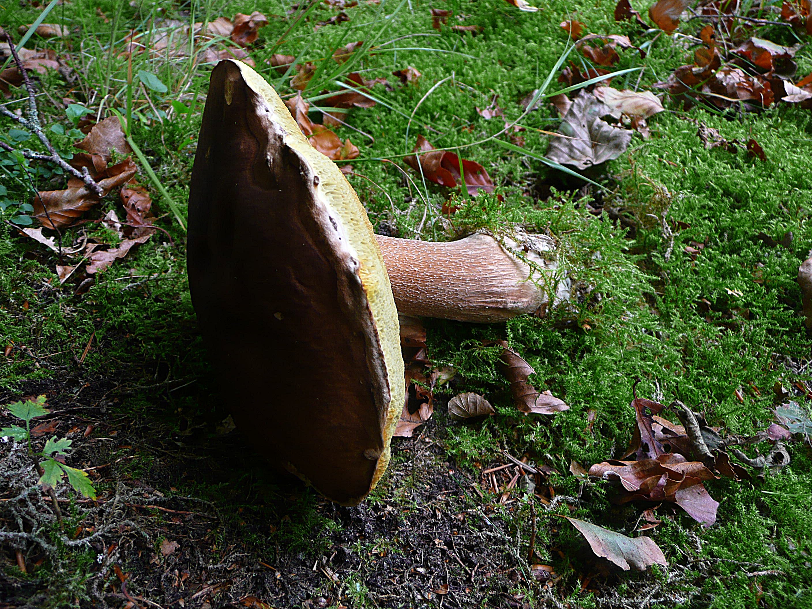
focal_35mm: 28
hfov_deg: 63.4
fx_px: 657
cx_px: 406
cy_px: 304
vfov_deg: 49.7
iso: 100
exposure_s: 1/30
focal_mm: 4.6
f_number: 3.3
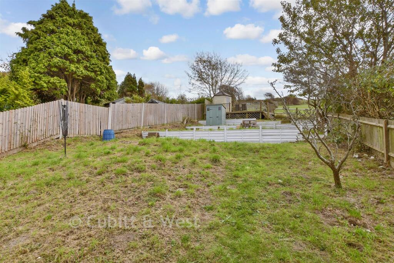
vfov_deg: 64.6
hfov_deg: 86.9
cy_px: 132
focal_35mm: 19
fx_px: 208
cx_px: 197
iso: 200
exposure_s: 1/500
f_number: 8
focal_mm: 13
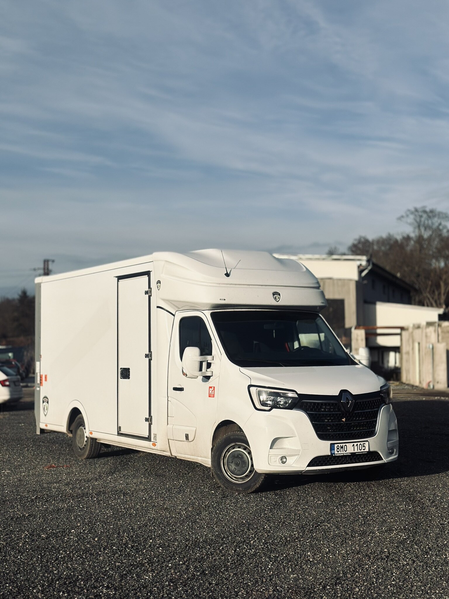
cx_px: 224
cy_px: 300
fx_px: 830
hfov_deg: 30.3
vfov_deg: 39.7
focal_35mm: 48
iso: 100
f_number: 1.78
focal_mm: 6.86
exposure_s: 1/8929
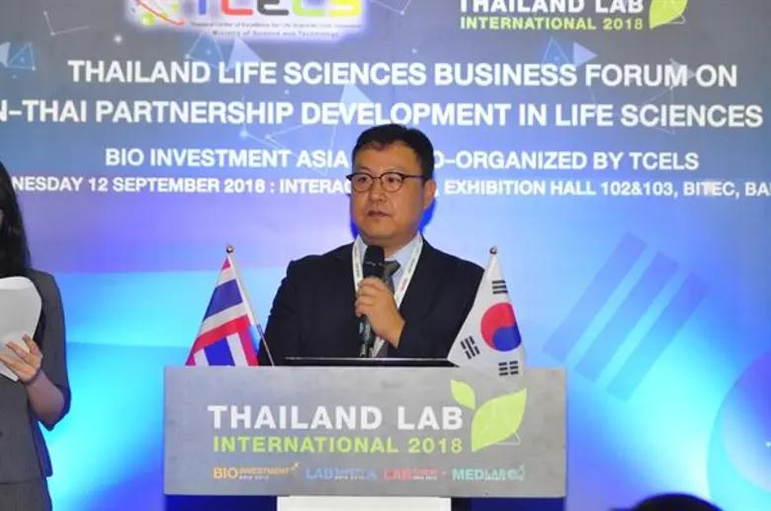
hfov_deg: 15.9
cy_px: 256
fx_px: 2758
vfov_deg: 10.6
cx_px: 386
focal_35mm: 129
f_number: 4
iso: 500
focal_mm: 86
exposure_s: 1/50
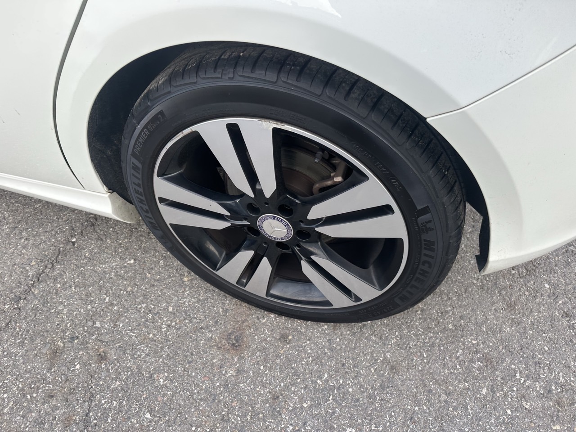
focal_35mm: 24
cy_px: 216
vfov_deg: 56.8
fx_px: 399
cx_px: 288
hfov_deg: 71.6
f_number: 1.78
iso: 64
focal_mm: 6.86
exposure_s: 1/121
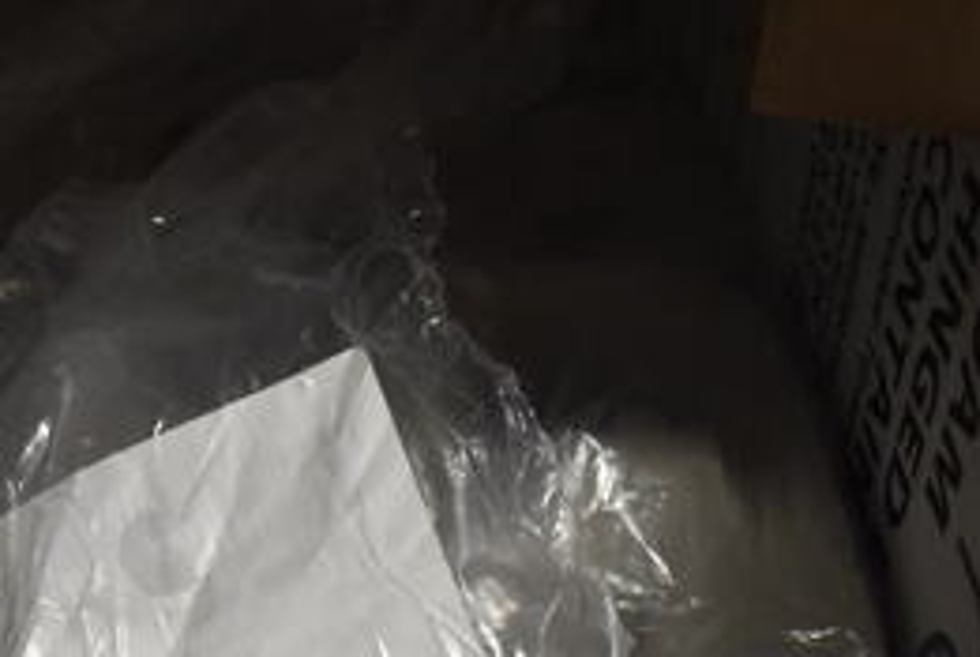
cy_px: 702
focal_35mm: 63
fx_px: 1718
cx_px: -56
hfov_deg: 29.2
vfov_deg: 20.7
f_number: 3.5
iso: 2000
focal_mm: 18
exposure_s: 1/125
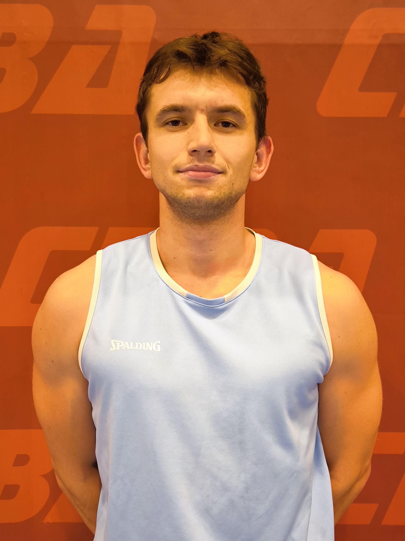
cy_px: 270
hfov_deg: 48.2
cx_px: 202
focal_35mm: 29
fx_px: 452
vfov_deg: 61.7
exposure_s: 1/50
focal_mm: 6.92
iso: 200
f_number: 1.9
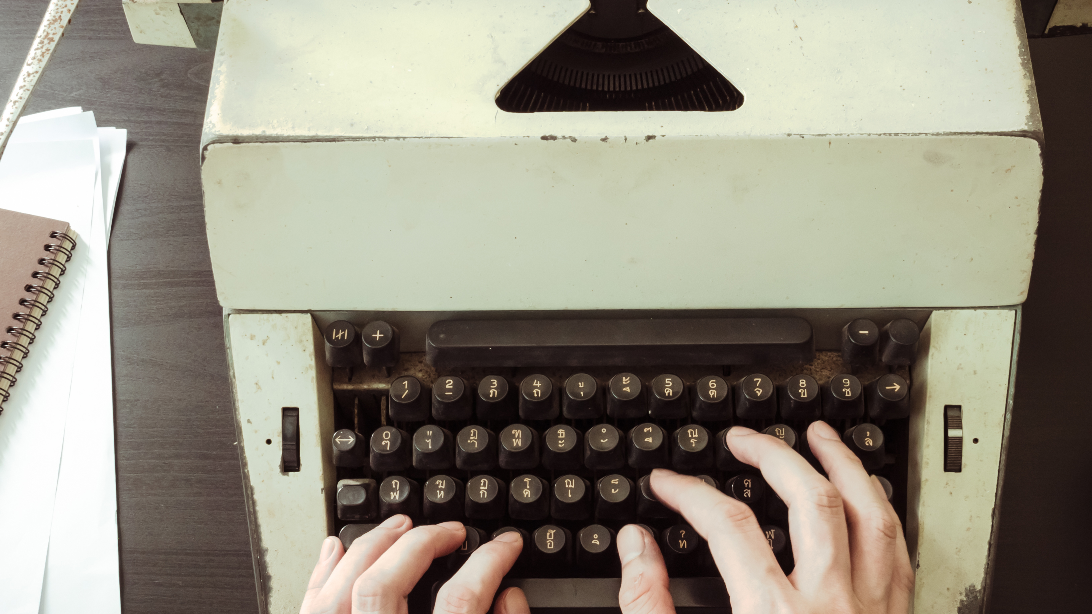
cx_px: 578
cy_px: 325
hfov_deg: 40.6
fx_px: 1477
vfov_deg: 23.5
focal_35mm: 51
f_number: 9
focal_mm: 15
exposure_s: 1/8
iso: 200
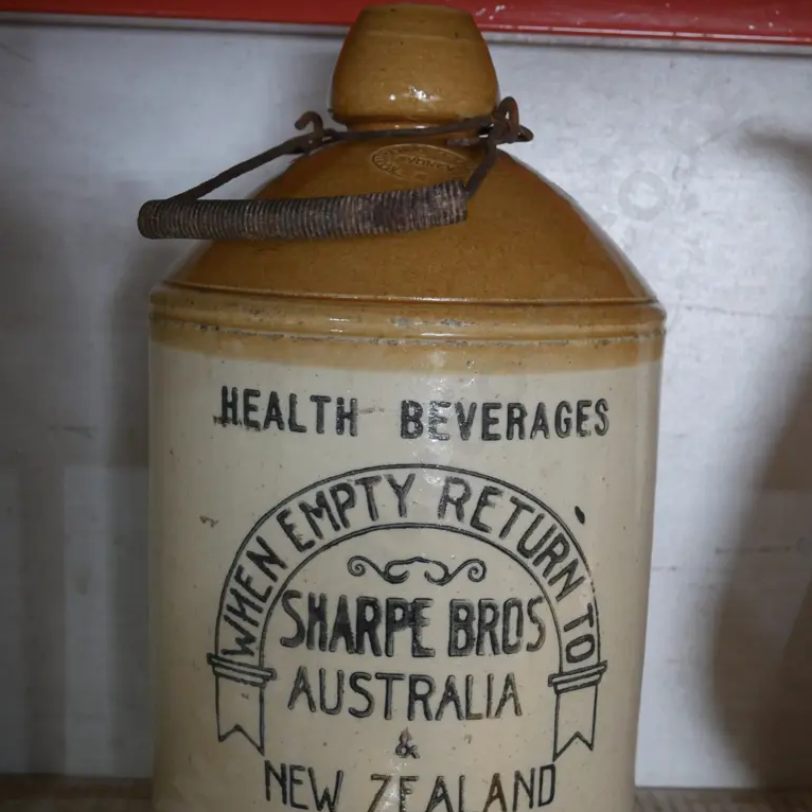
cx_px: 407
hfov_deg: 32.8
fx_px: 1380
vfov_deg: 32.6
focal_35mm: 52
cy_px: 509
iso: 1000
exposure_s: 1/60
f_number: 4.7
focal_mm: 22
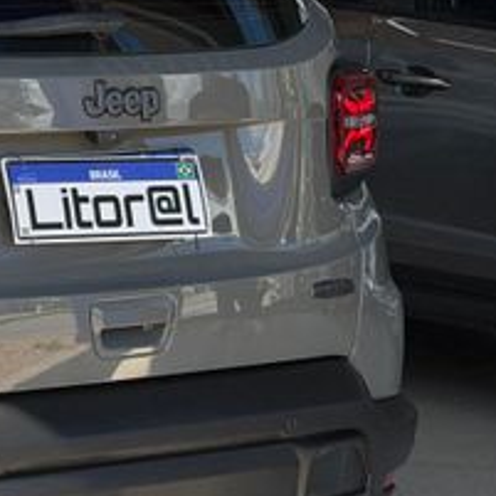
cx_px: -375
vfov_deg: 10.8
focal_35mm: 162
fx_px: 2626
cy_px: 158
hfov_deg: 10.2
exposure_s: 1/2415
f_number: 1.78
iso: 100
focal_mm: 6.76
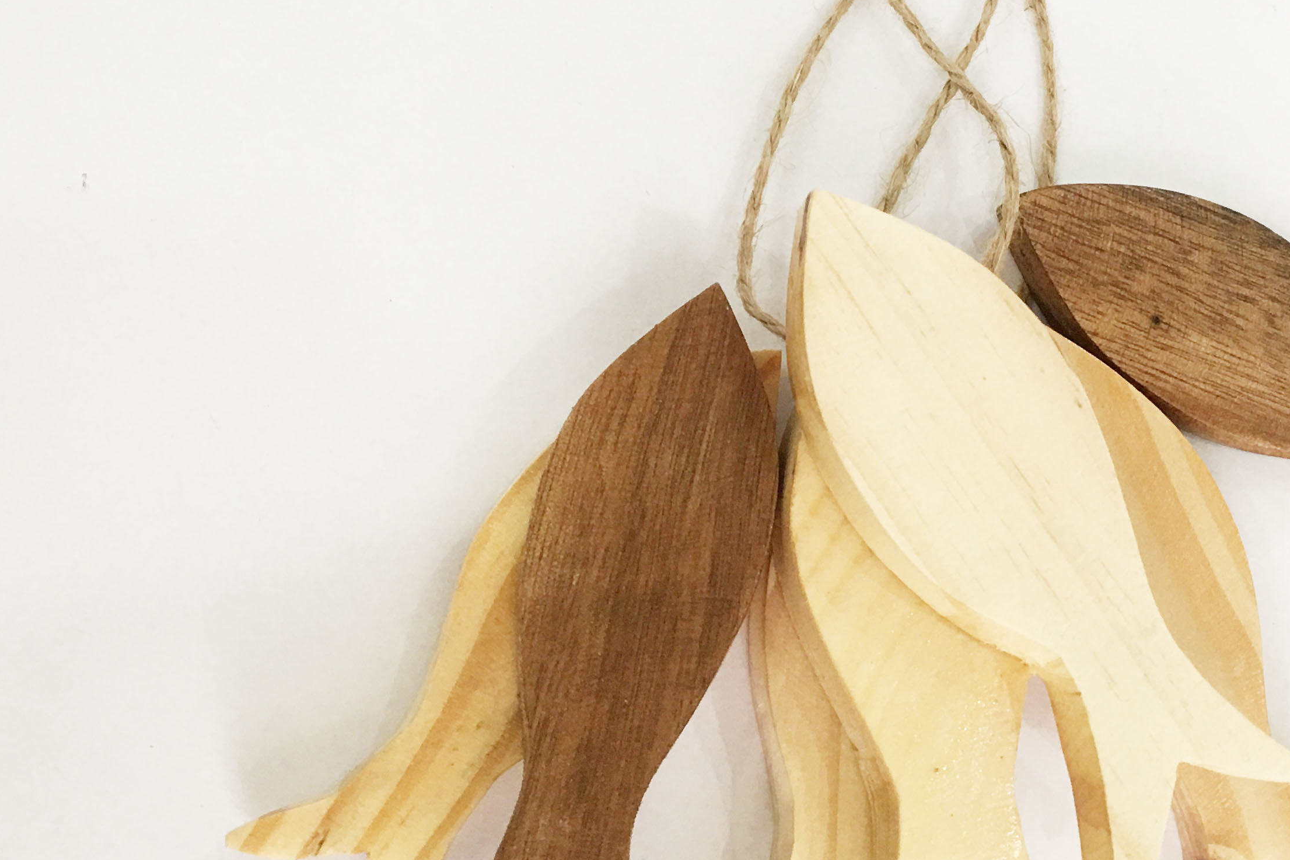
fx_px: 1971
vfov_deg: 24.5
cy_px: 269
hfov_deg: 36.1
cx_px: 782
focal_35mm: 55
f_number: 2.2
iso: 40
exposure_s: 1/33
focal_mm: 4.15
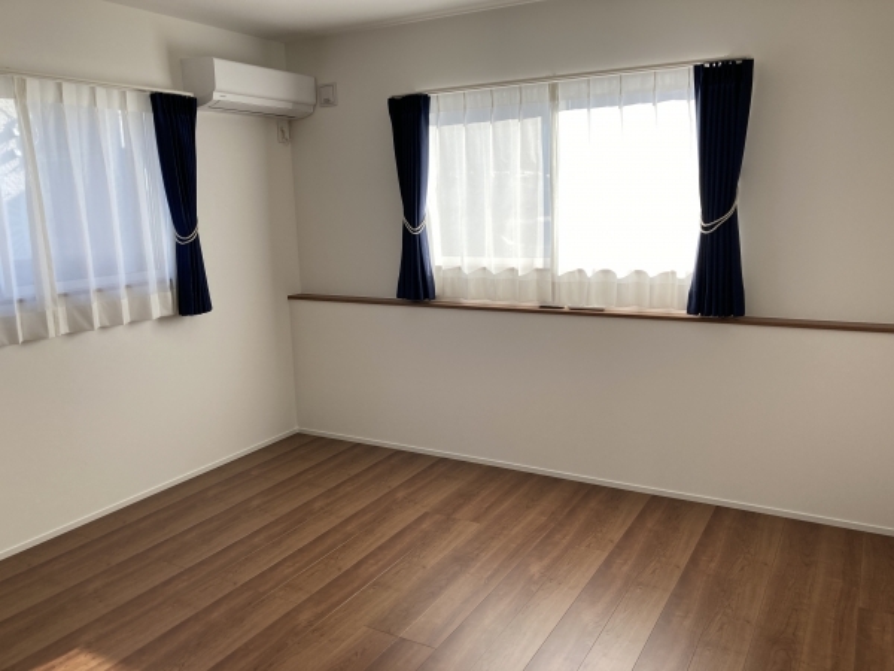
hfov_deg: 63.4
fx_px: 723
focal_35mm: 28
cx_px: 447
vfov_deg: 49.7
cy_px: 336
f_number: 1.8
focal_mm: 4
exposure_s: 1/129
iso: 20
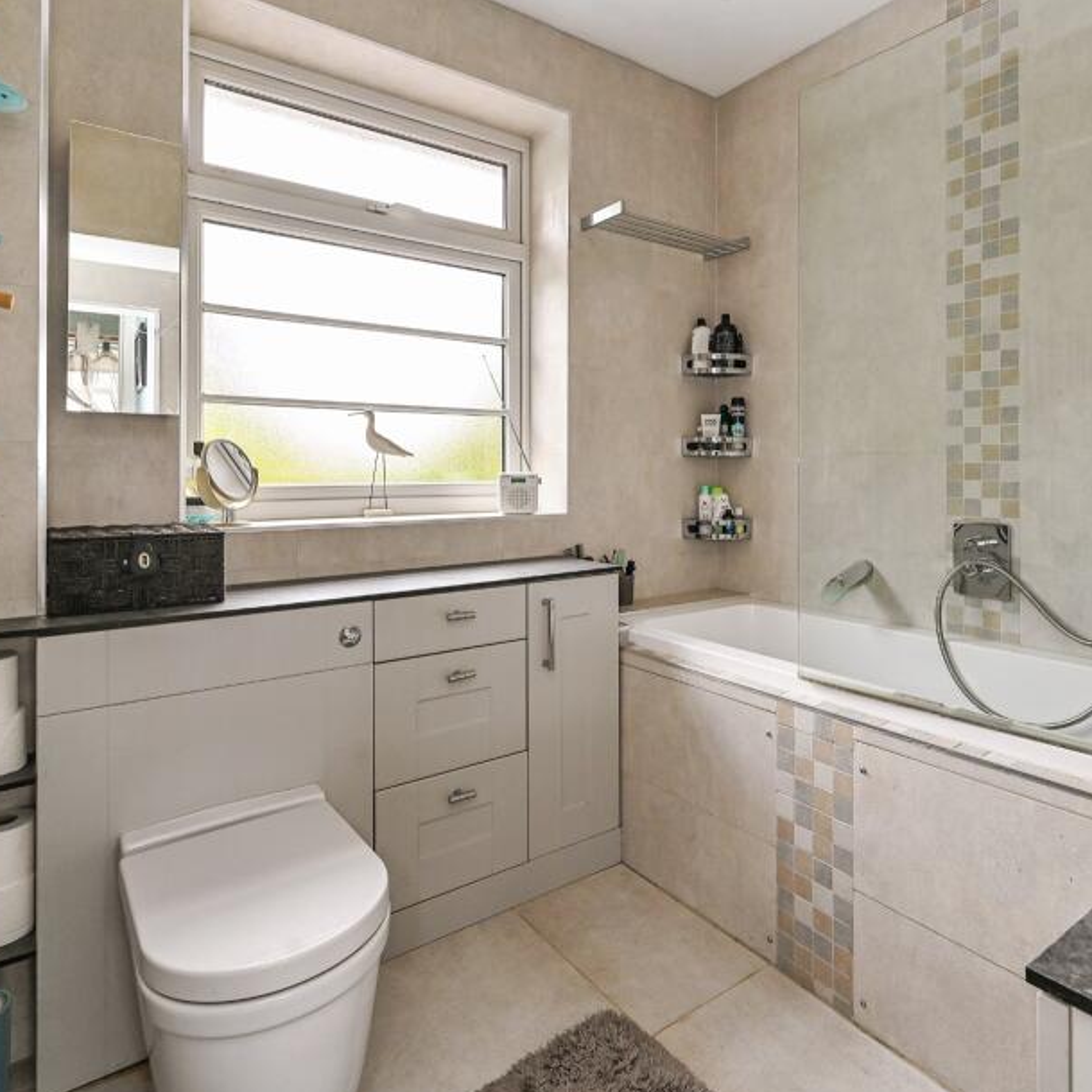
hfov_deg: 74.6
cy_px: 495
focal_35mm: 20
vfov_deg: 74.6
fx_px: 714
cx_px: 606
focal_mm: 14
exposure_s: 1/50
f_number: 8
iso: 400
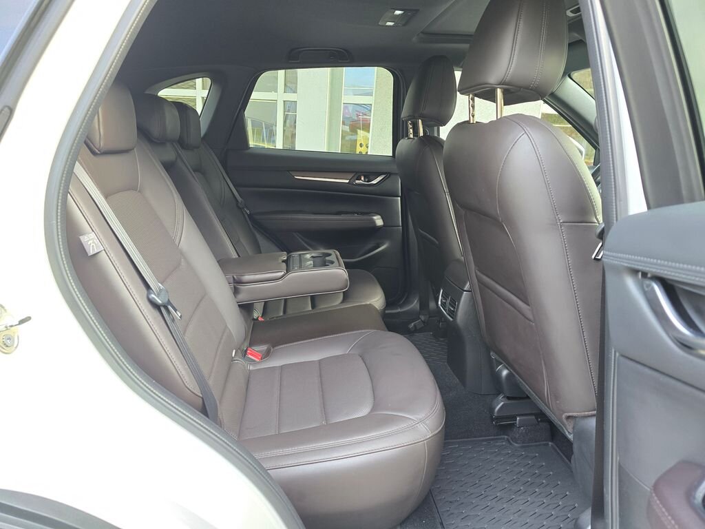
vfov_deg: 58.9
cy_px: 264
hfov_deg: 73.9
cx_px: 352
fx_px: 468
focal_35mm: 23
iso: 320
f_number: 1.7
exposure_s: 1/100
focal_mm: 6.3
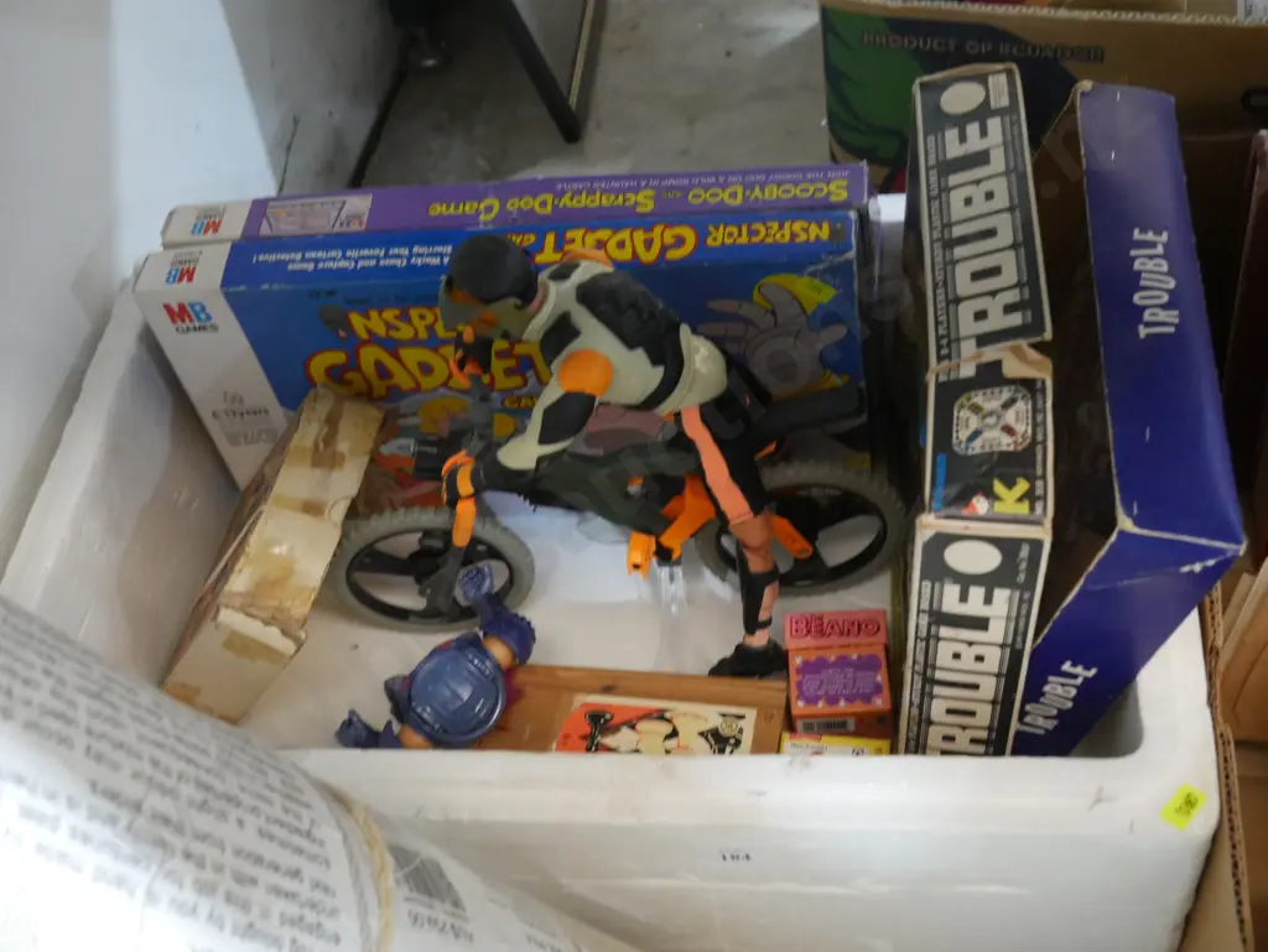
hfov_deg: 44.8
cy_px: 476
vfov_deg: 34.4
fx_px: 1539
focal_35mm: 42
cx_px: 634
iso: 3200
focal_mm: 21
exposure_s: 1/50
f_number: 4.6
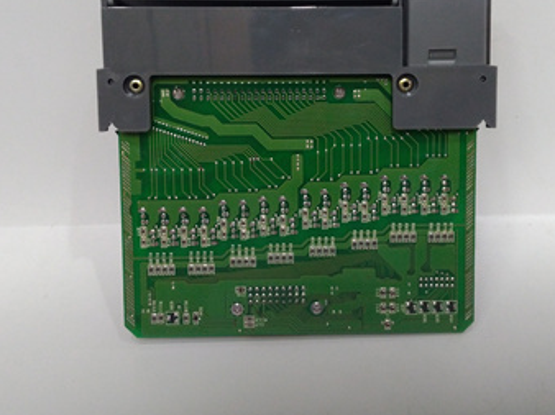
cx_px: 317
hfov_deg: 46.7
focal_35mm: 40
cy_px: 157
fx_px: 641
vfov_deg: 35.7
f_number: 2
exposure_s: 1/33
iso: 341
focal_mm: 3.79
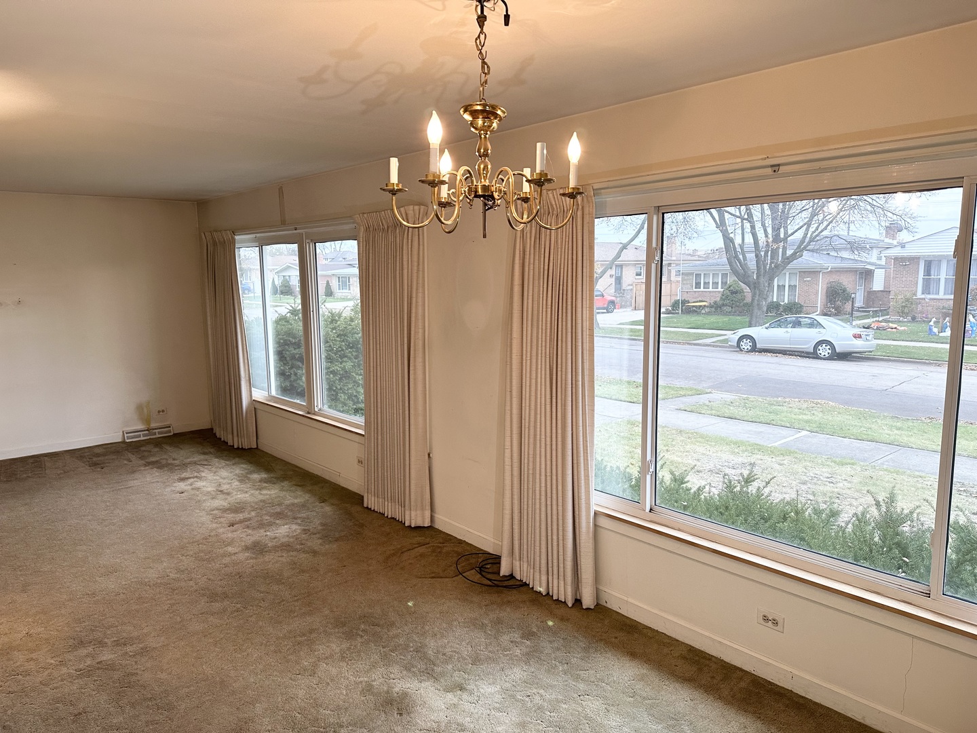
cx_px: 488
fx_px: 677
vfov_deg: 56.8
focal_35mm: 24
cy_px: 366
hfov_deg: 71.6
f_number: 1.78
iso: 200
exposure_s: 1/120
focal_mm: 6.86
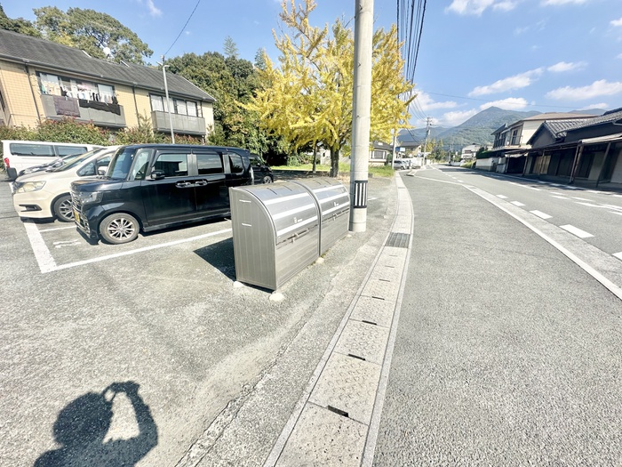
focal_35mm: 14
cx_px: 311
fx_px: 252
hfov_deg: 102.1
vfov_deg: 85.7
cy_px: 234
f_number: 2.2
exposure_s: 1/1887
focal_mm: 2.22
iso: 50
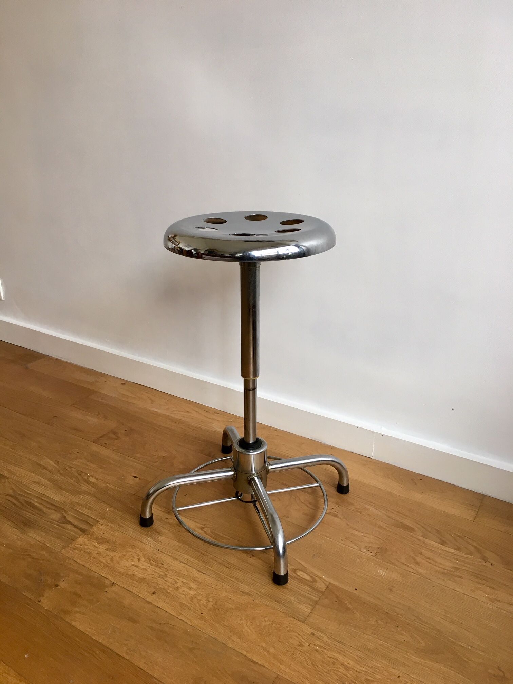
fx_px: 573
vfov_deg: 61.7
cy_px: 342
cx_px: 256
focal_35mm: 29
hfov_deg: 48.2
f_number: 2.2
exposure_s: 1/33
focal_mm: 4.15
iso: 32
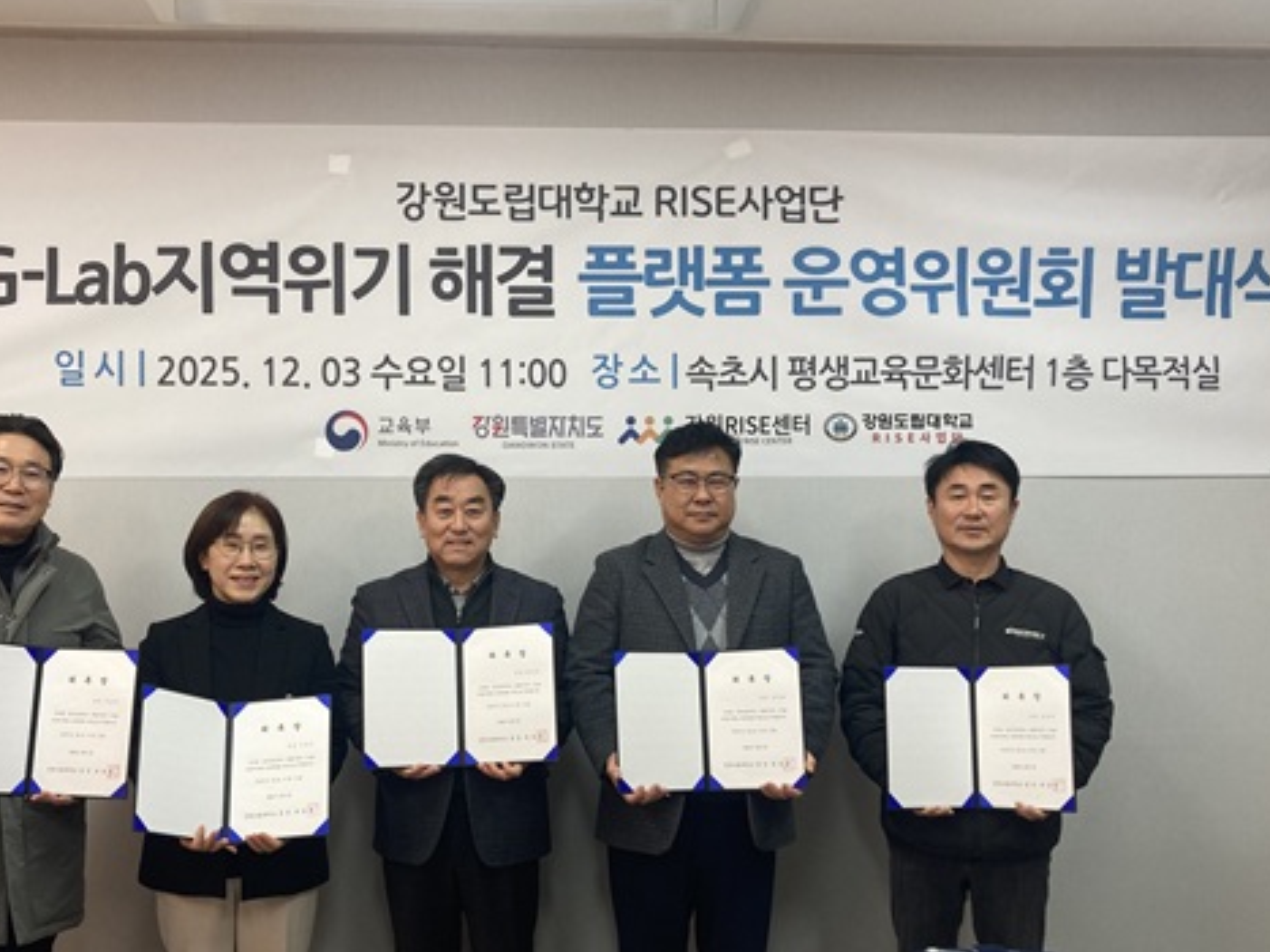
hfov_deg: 47.8
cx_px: 560
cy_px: 573
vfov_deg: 36.7
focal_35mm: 39
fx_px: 1430
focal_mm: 3.99
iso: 40
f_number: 1.8
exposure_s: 1/60
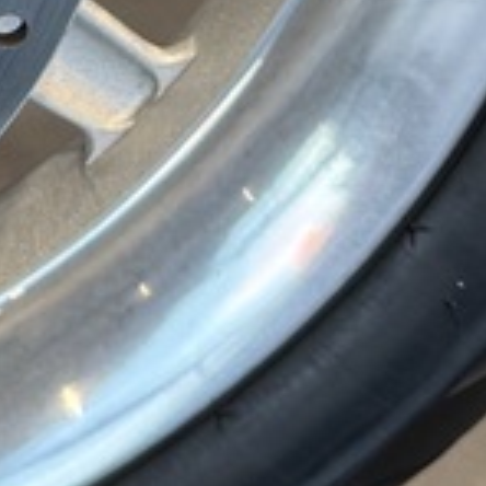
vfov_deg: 8.2
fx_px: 3272
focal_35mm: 206
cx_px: -453
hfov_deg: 8.1
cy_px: -430
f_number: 1.78
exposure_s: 1/100
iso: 80
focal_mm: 6.76
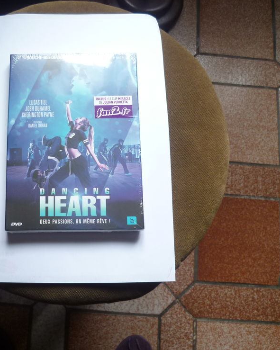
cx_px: 75
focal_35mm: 37
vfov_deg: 49.1
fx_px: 383
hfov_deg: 39.2
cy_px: 173
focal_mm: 5
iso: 125
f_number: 2.8
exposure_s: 1/30
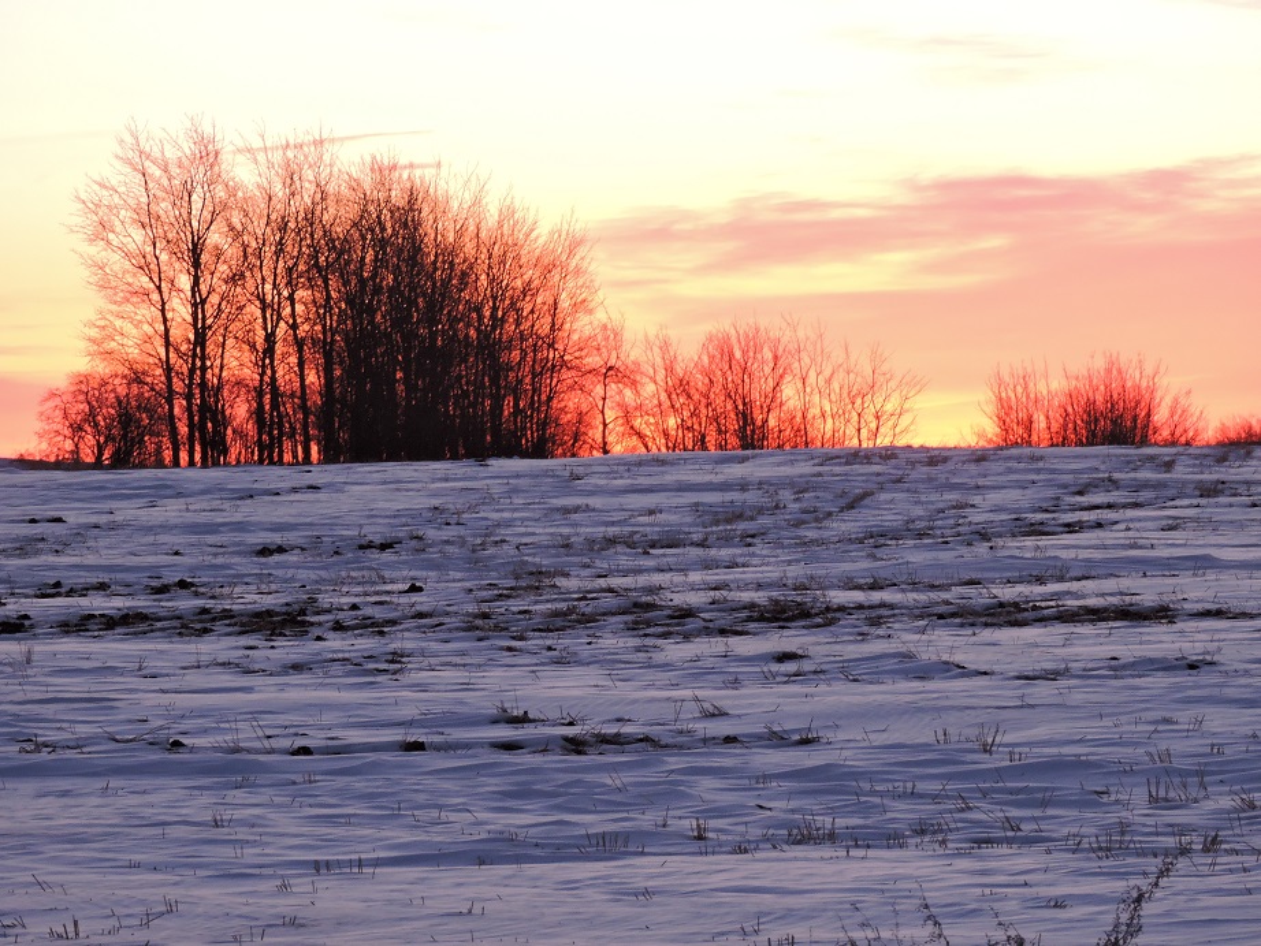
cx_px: 630
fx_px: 6194
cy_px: 473
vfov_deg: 8.7
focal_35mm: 170
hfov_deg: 11.6
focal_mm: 30.5
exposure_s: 1/40
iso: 400
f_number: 5.2
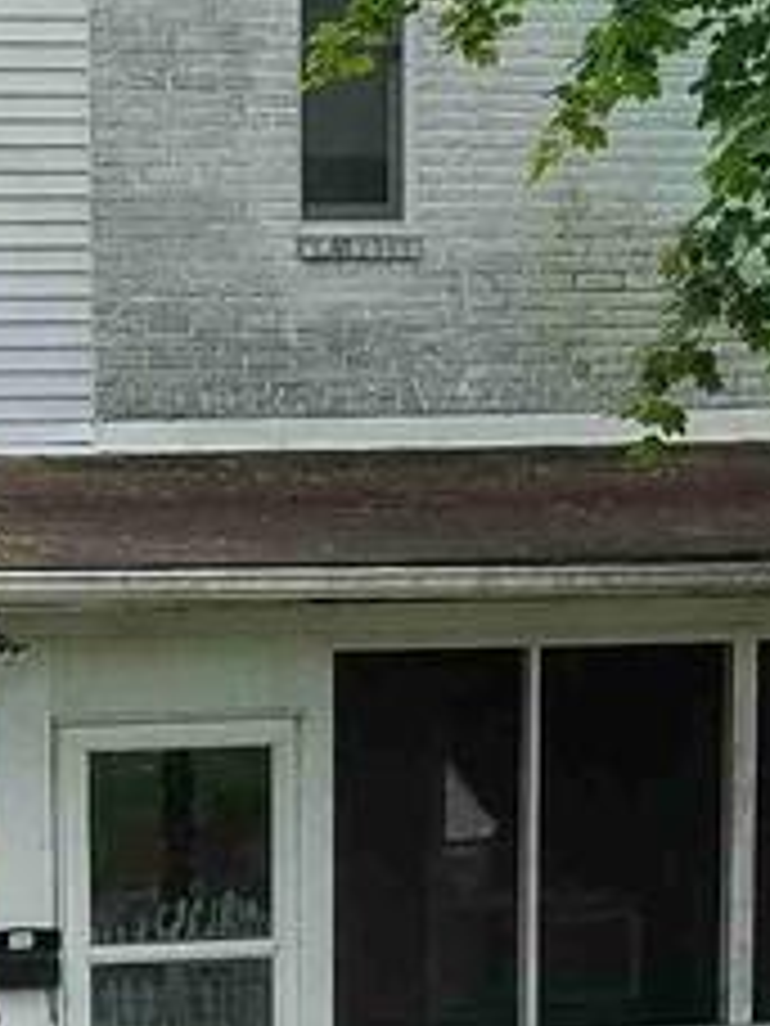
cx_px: -63
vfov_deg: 10.5
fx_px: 5190
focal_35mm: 175
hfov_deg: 8.4
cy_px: 1930
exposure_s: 1/876
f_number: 1.7
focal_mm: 4.2
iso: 50
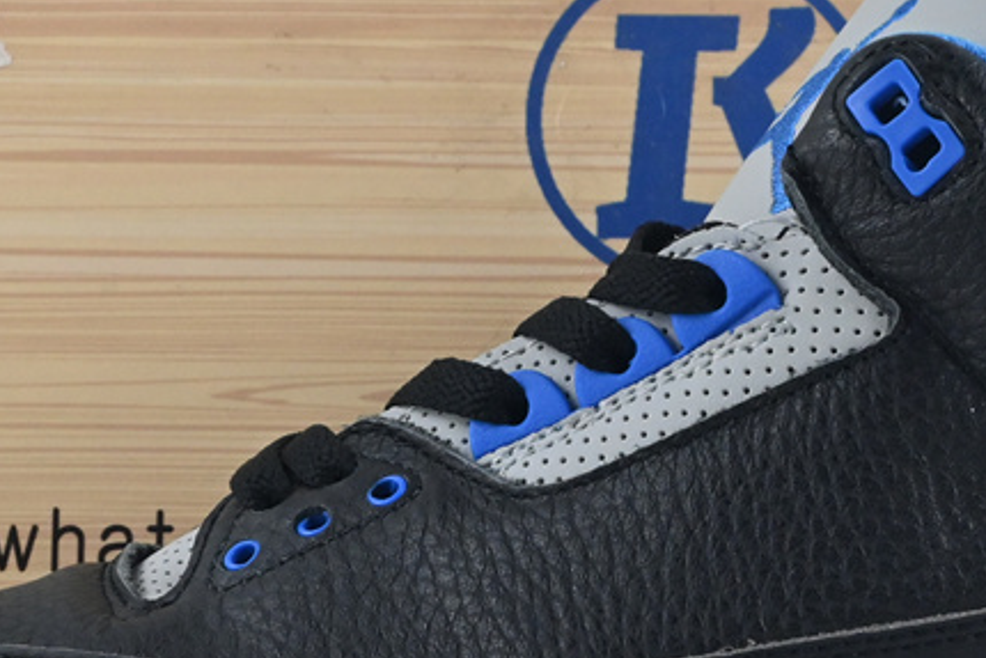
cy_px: 541
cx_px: 651
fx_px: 3326
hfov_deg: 16.8
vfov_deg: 11.3
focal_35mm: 121
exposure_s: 1/160
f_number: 10
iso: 1000
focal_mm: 29
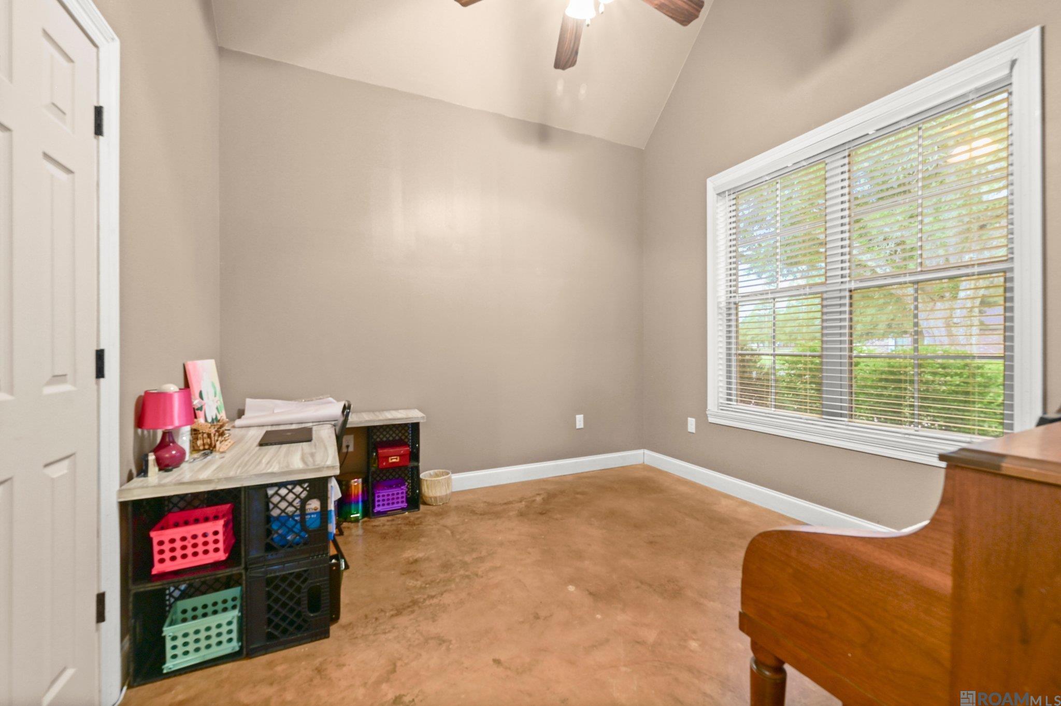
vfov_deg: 81.1
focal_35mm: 14
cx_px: 530
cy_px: 353
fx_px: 412
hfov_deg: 104.3
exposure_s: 4
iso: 200
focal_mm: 14
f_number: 10
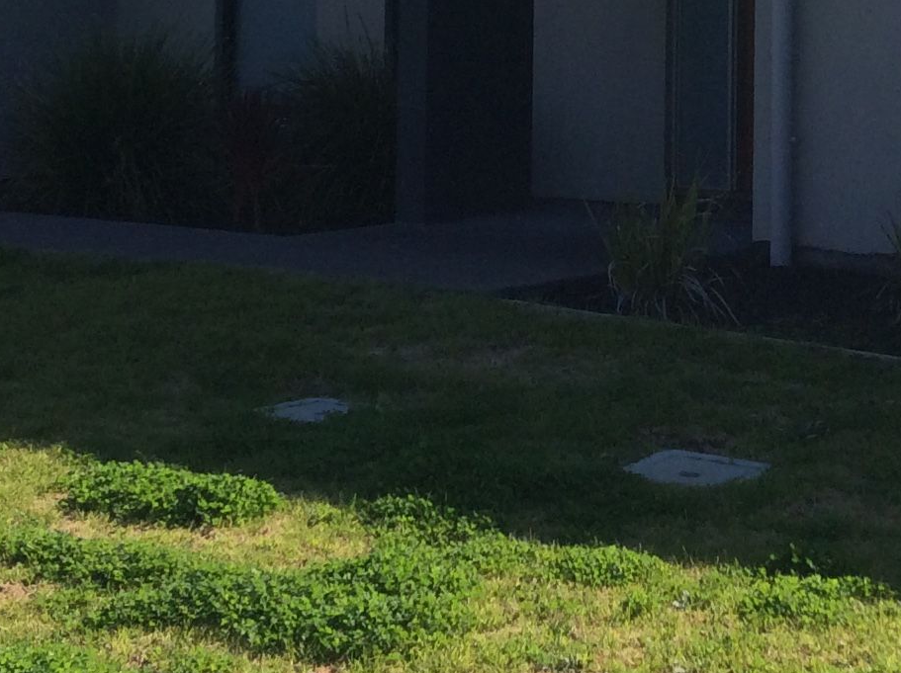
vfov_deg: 15.8
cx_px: 465
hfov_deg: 21.6
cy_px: -41
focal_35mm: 91
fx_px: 2366
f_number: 2.4
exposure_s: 1/1362
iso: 32
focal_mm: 3.3
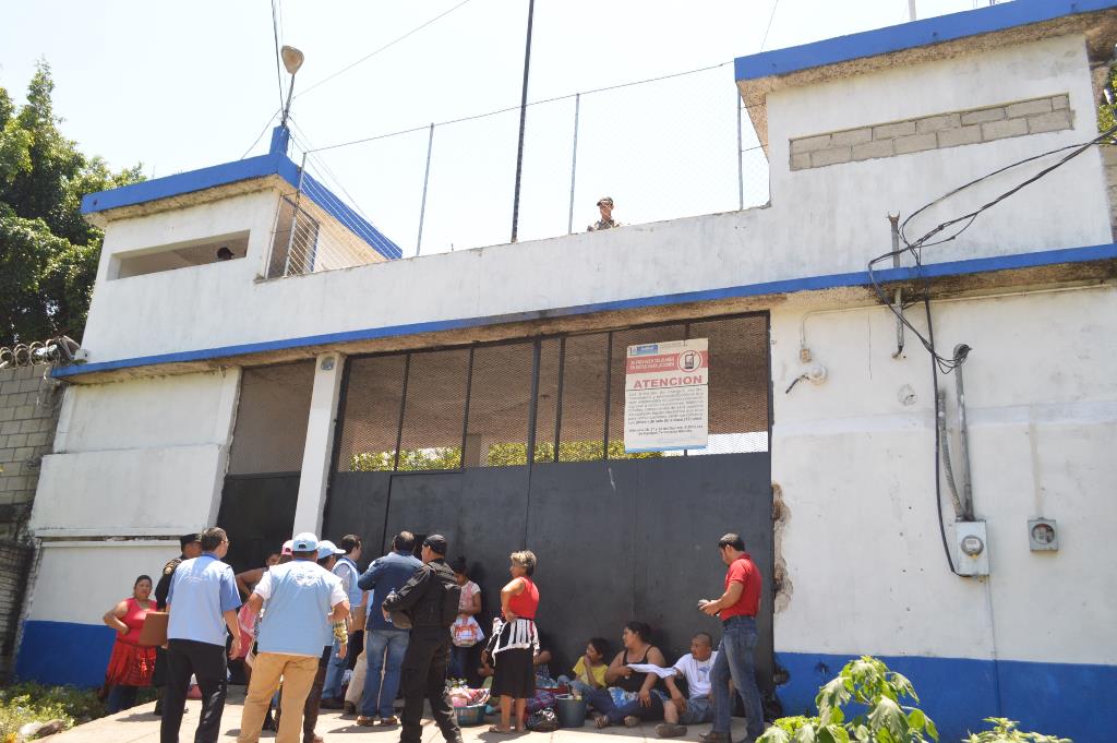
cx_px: 558
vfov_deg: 43.5
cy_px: 372
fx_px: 930
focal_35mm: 30
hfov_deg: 62.0
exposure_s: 1/400
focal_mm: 20
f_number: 7.1
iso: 400
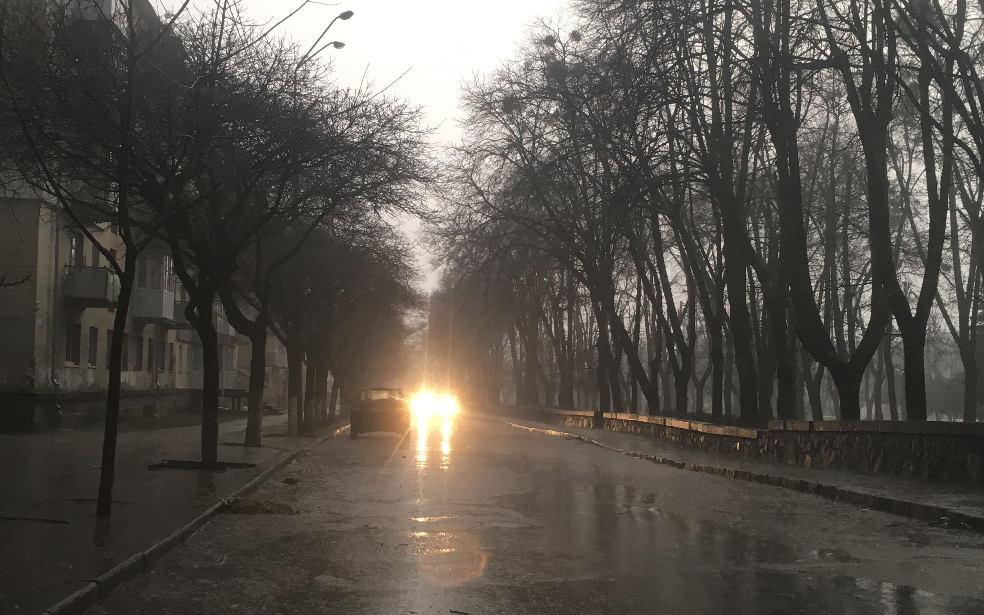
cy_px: 344
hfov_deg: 43.5
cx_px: 485
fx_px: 1234
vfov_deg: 28.0
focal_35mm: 46
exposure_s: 1/33
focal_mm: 4.15
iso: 64
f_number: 2.2
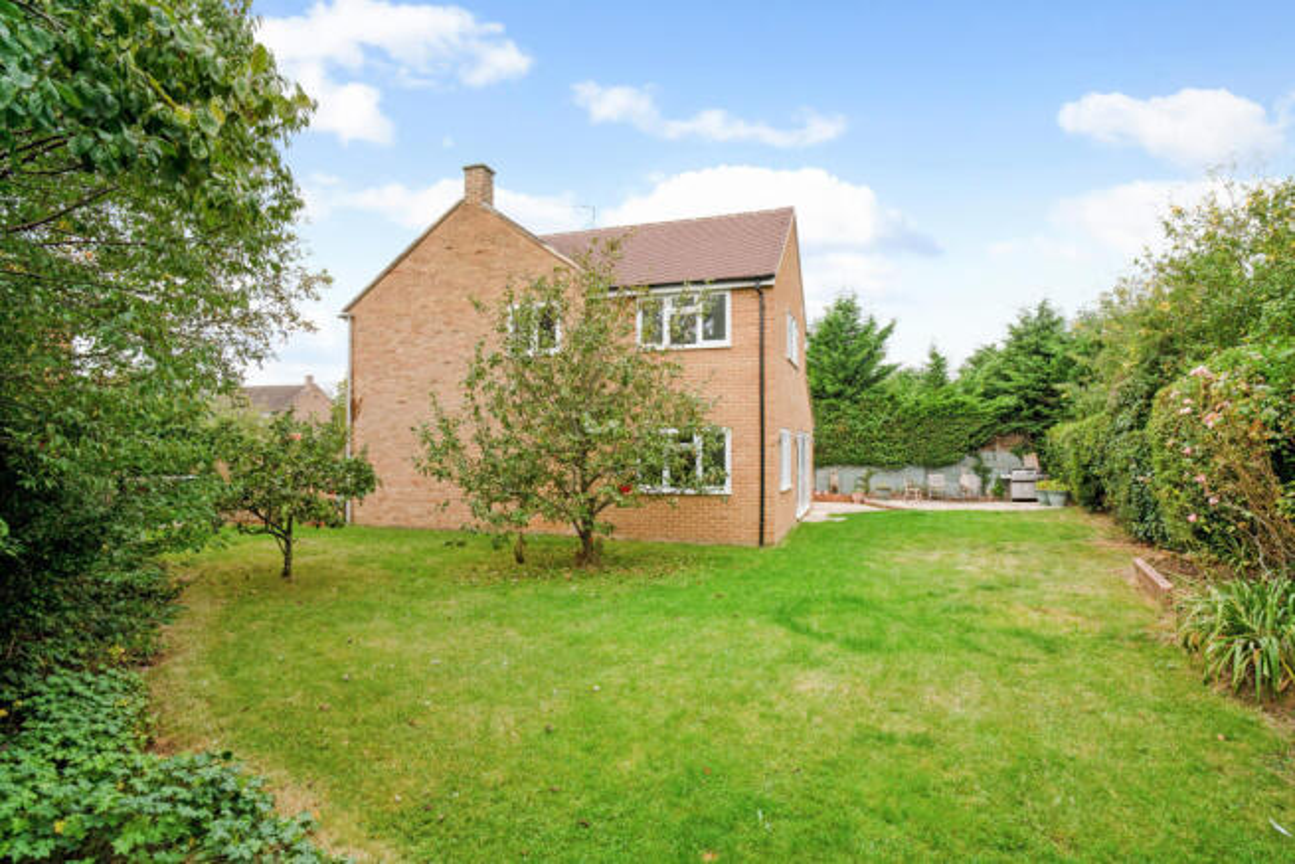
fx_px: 648
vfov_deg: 67.4
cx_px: 648
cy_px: 432
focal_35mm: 18
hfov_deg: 90.0
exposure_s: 1/640
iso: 500
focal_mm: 18
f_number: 8
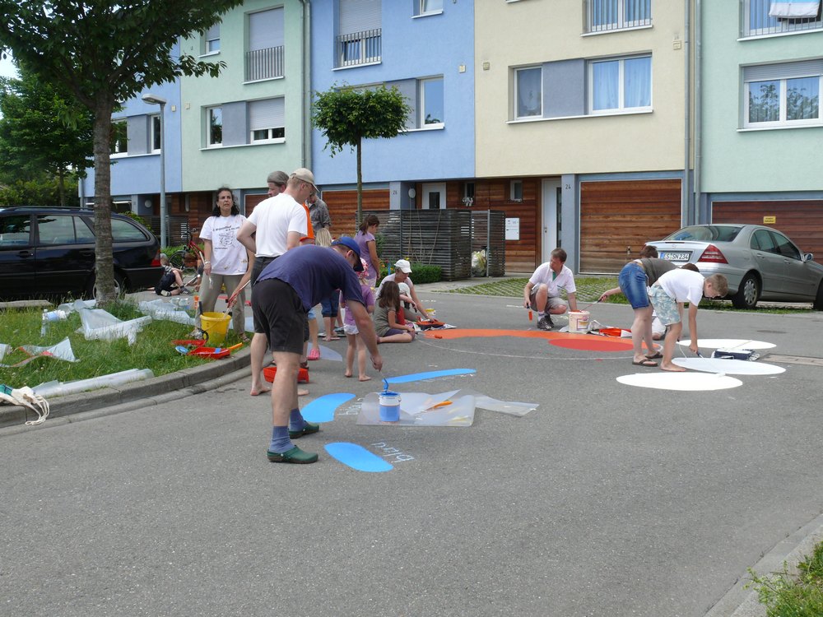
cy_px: 308
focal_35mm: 39
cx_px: 412
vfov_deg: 36.8
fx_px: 927
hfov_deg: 47.9
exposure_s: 1/200
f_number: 5
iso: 100
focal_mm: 8.1
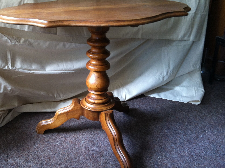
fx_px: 305
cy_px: 81
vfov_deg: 30.8
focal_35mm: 47
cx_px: 89
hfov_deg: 40.3
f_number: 2.8
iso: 80
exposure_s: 1/17
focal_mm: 3.85
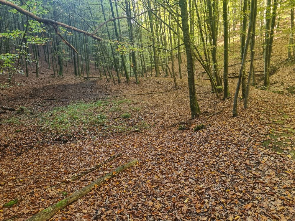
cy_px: 110
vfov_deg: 56.8
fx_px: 205
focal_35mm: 24
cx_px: 148
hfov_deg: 71.6
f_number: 1.8
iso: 320
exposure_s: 1/100
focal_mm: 6.7
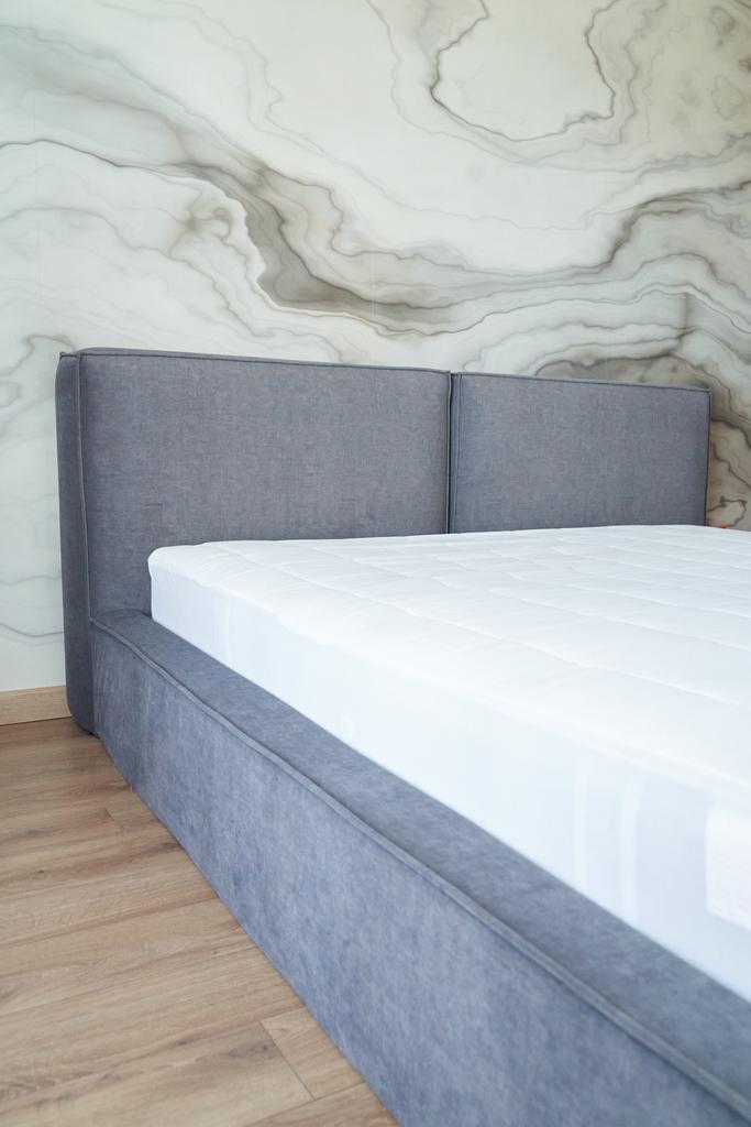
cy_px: 564
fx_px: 876
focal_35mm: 28
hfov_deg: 46.4
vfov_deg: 65.5
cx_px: 376
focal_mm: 28
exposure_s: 1/160
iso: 8000
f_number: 5.6
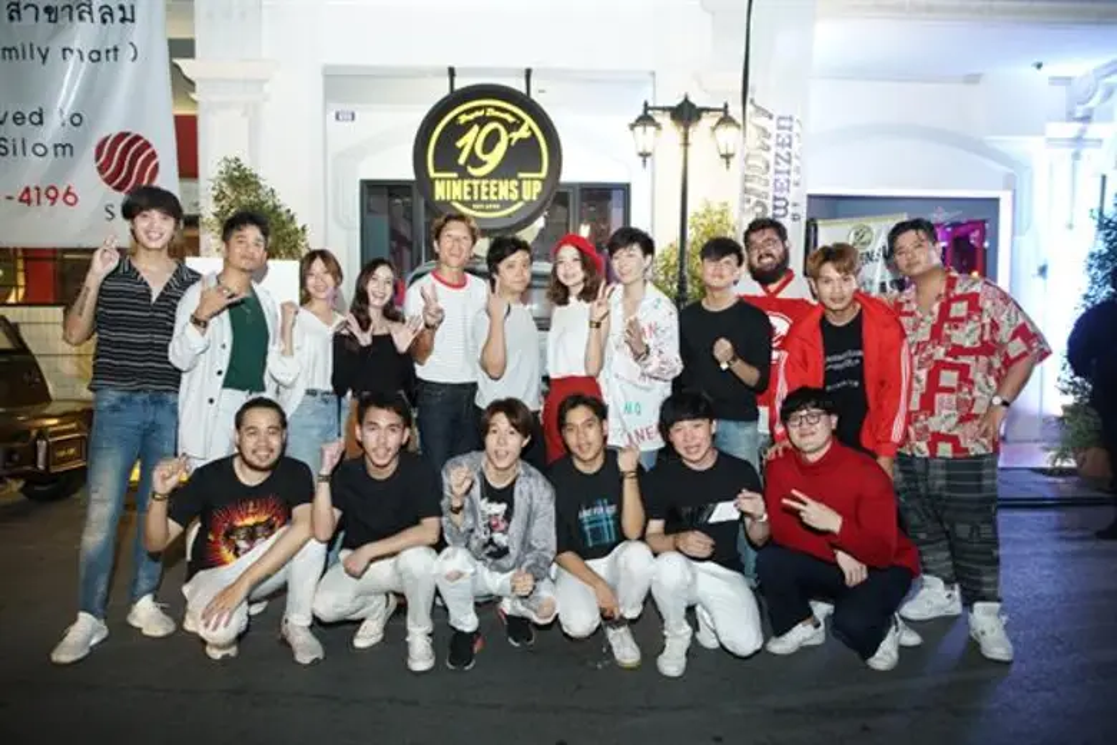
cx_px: 558
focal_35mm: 24
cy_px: 372
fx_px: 745
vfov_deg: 53.1
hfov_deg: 73.7
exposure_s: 1/125
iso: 2000
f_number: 2
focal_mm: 24
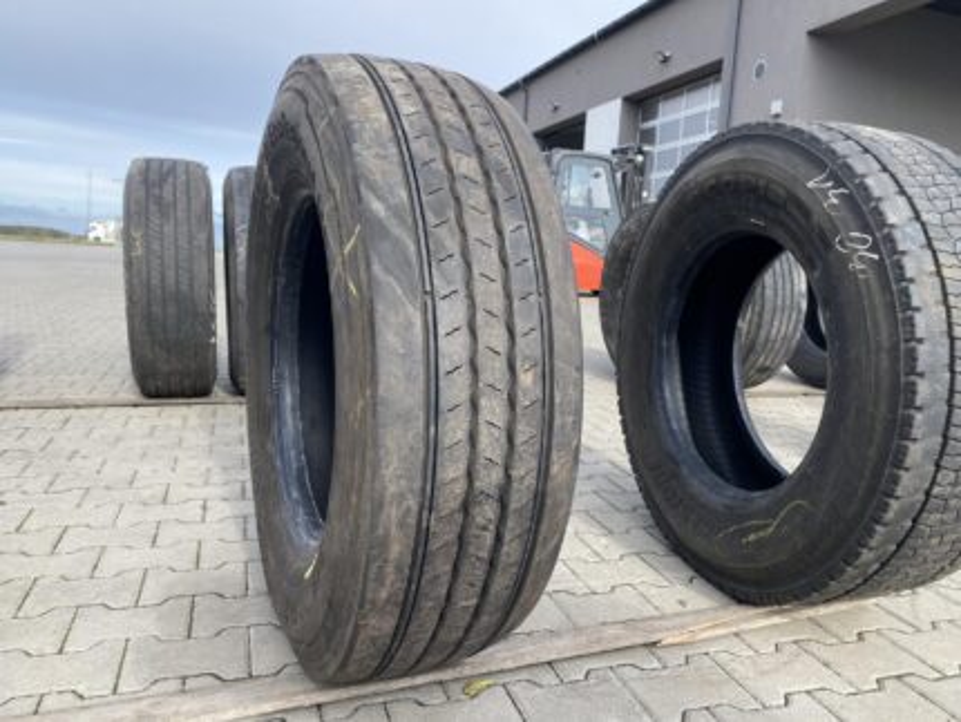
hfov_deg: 67.3
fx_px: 722
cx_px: 480
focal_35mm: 26
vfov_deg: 53.1
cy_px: 361
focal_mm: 4.25
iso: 32
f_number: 1.8
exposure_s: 1/747
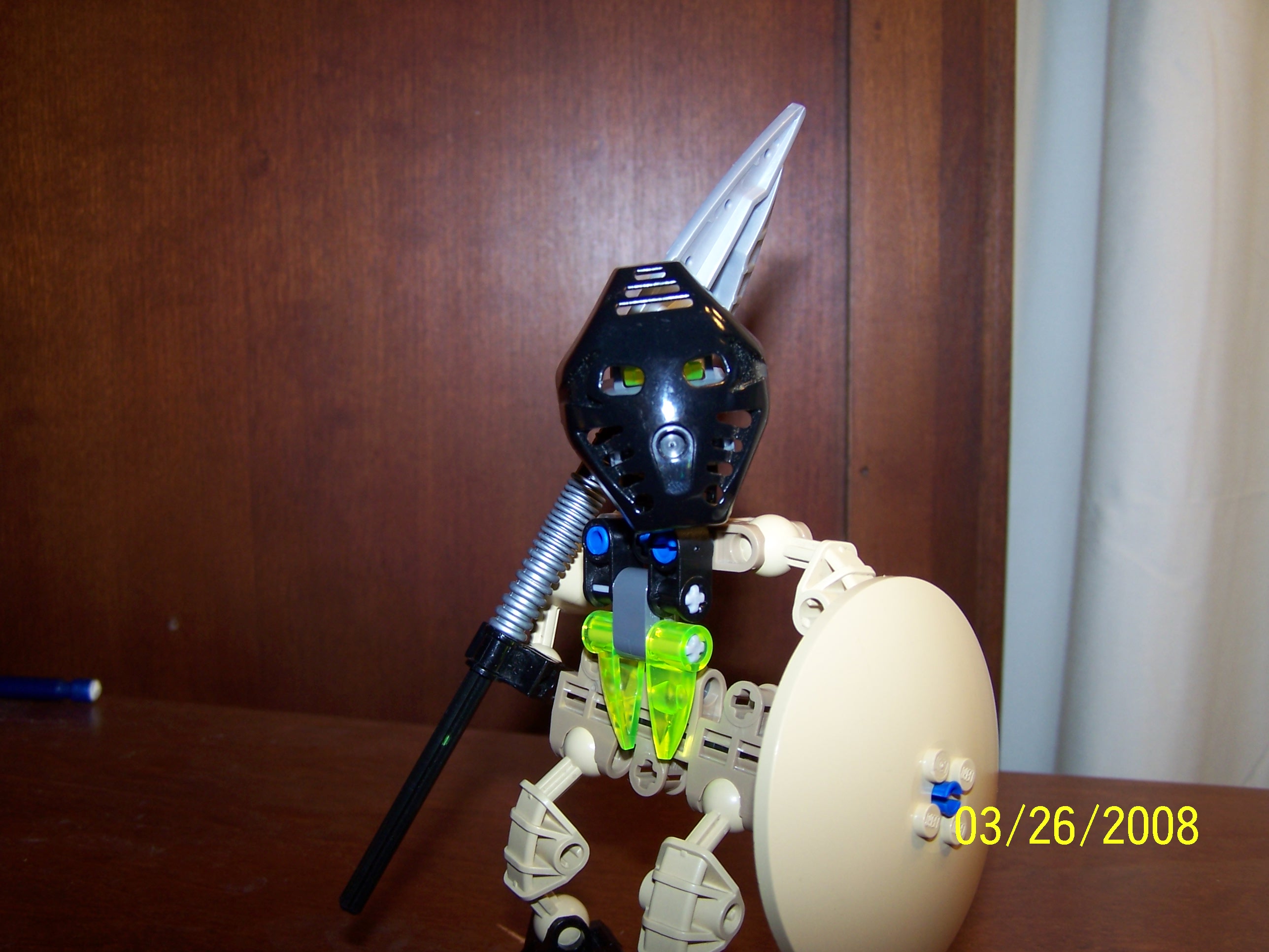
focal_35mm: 38
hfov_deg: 49.0
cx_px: 634
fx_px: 1393
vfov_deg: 37.7
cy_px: 476
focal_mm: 6.3
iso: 80
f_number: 2.8
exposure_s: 1/60
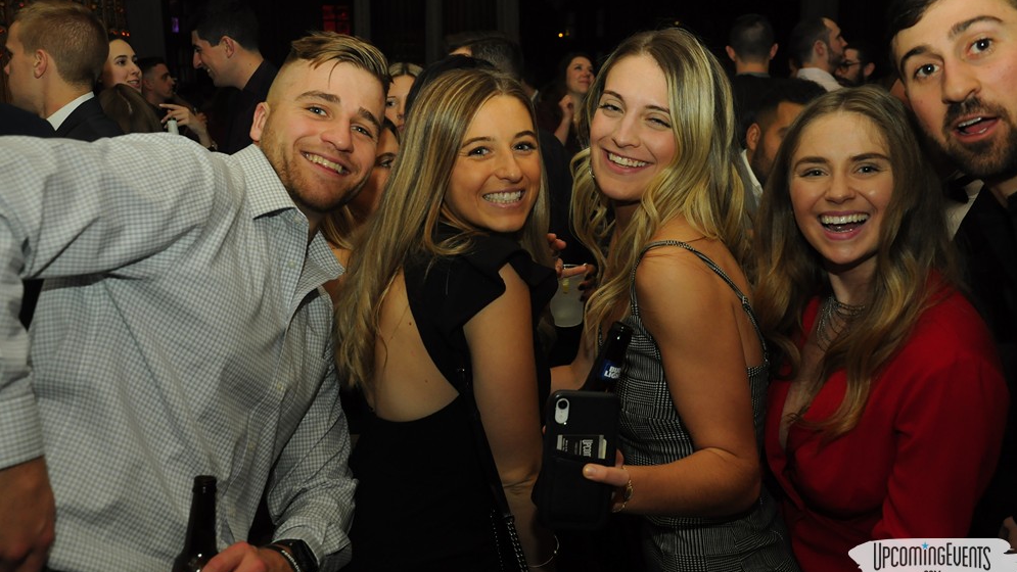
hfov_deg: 49.4
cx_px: 510
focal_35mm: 41
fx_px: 1106
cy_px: 254
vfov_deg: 29.0
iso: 800
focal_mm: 26
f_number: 5.6
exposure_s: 1/60
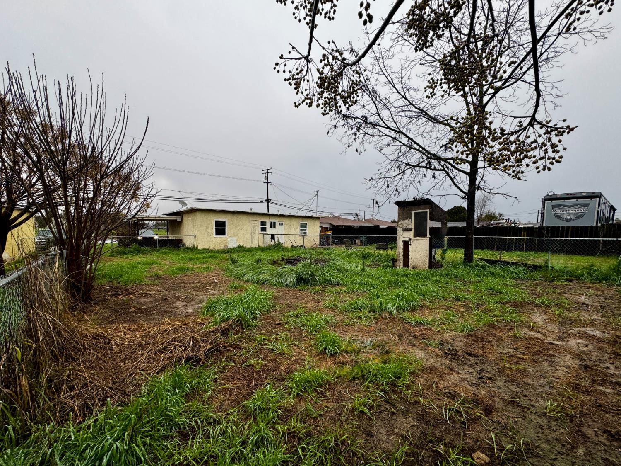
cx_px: 310
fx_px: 251
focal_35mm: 14
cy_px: 233
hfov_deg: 102.1
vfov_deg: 85.6
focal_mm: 2.22
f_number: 2.2
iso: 40
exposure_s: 1/127
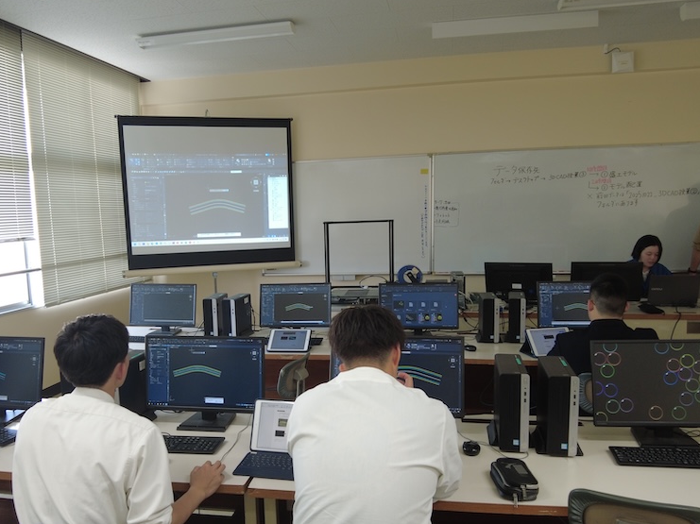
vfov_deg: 46.7
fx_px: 606
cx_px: 291
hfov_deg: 59.6
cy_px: 294
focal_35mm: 30
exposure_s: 1/25
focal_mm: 4.4
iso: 100
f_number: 1.8
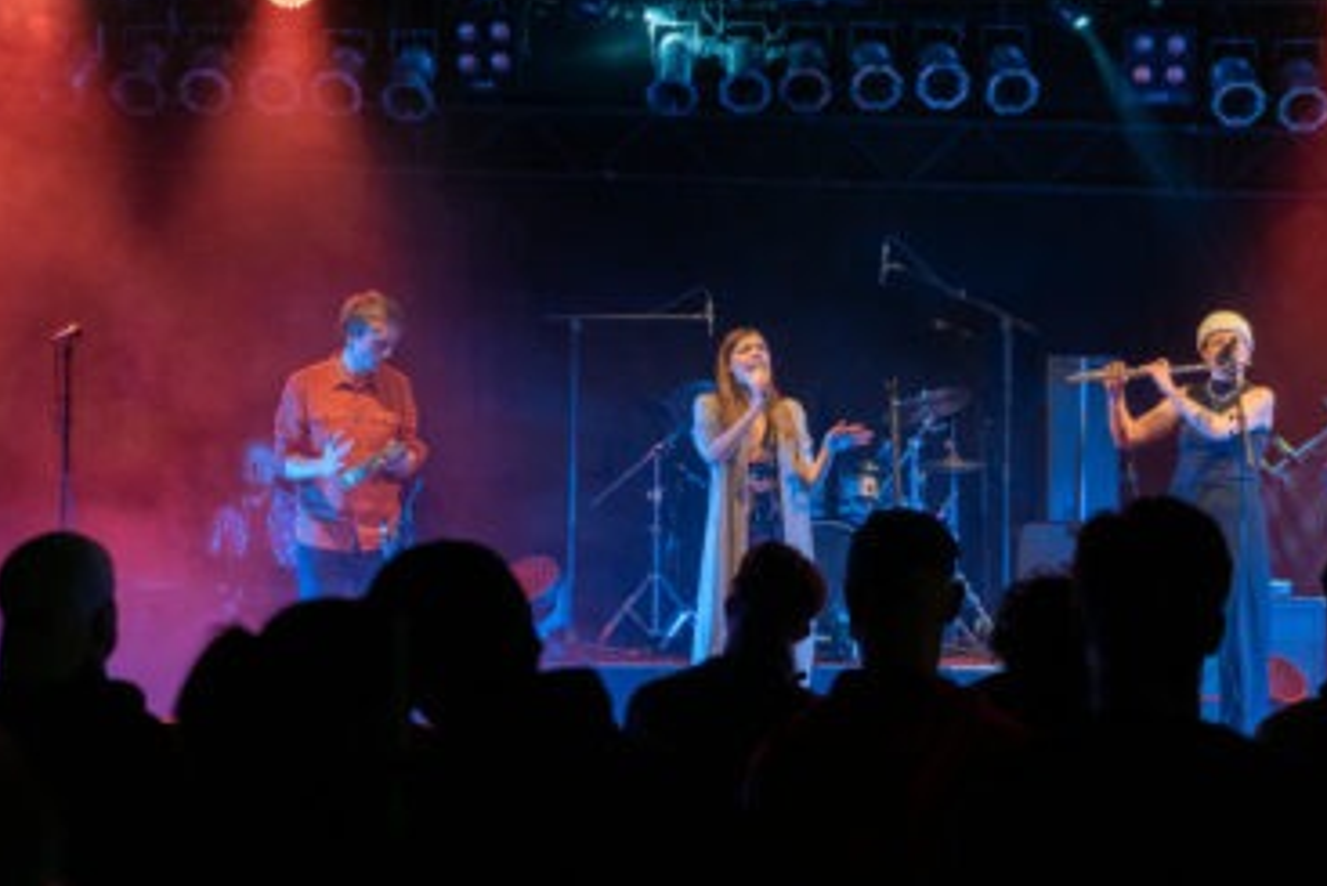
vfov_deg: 20.6
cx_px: 777
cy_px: 445
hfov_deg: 30.4
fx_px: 2434
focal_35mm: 66
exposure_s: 1/320
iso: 3200
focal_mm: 55
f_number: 4
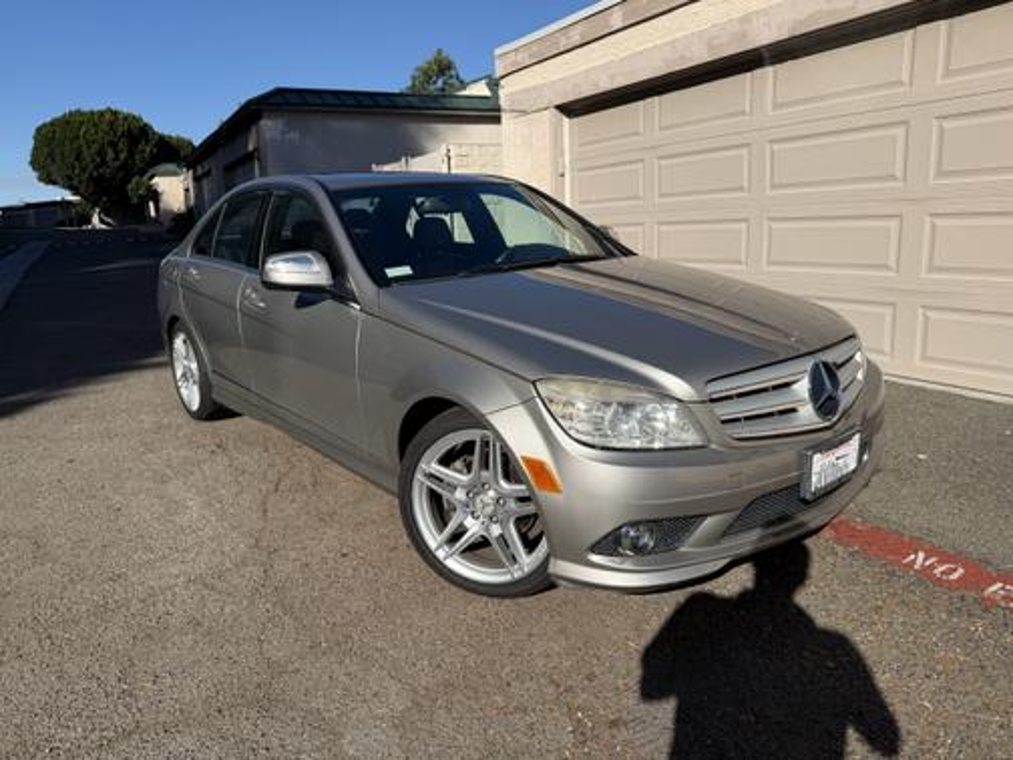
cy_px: 380
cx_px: 506
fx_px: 702
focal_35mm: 24
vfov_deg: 56.8
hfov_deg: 71.6
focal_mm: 6.76
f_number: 1.78
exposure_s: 1/6711
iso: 80
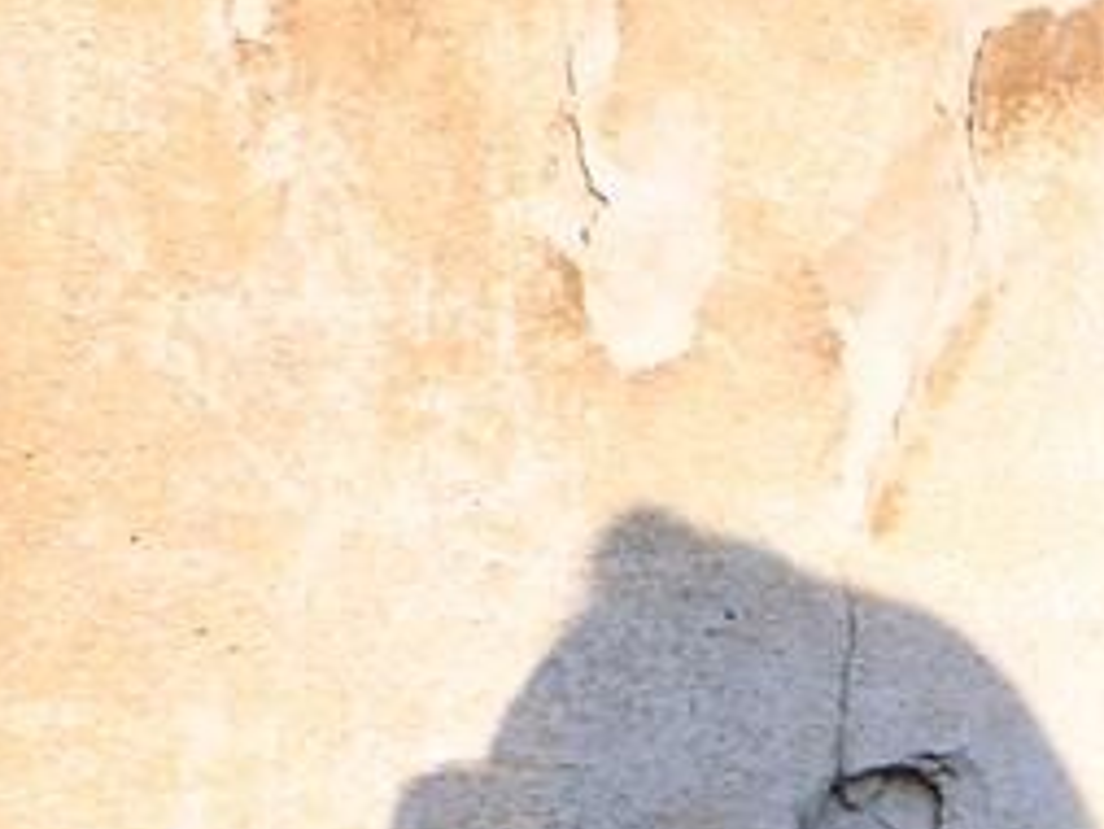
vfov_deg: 1.2
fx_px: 38832
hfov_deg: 1.6
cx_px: 166
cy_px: 223
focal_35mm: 1217
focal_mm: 200
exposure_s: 1/400
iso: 72
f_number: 5
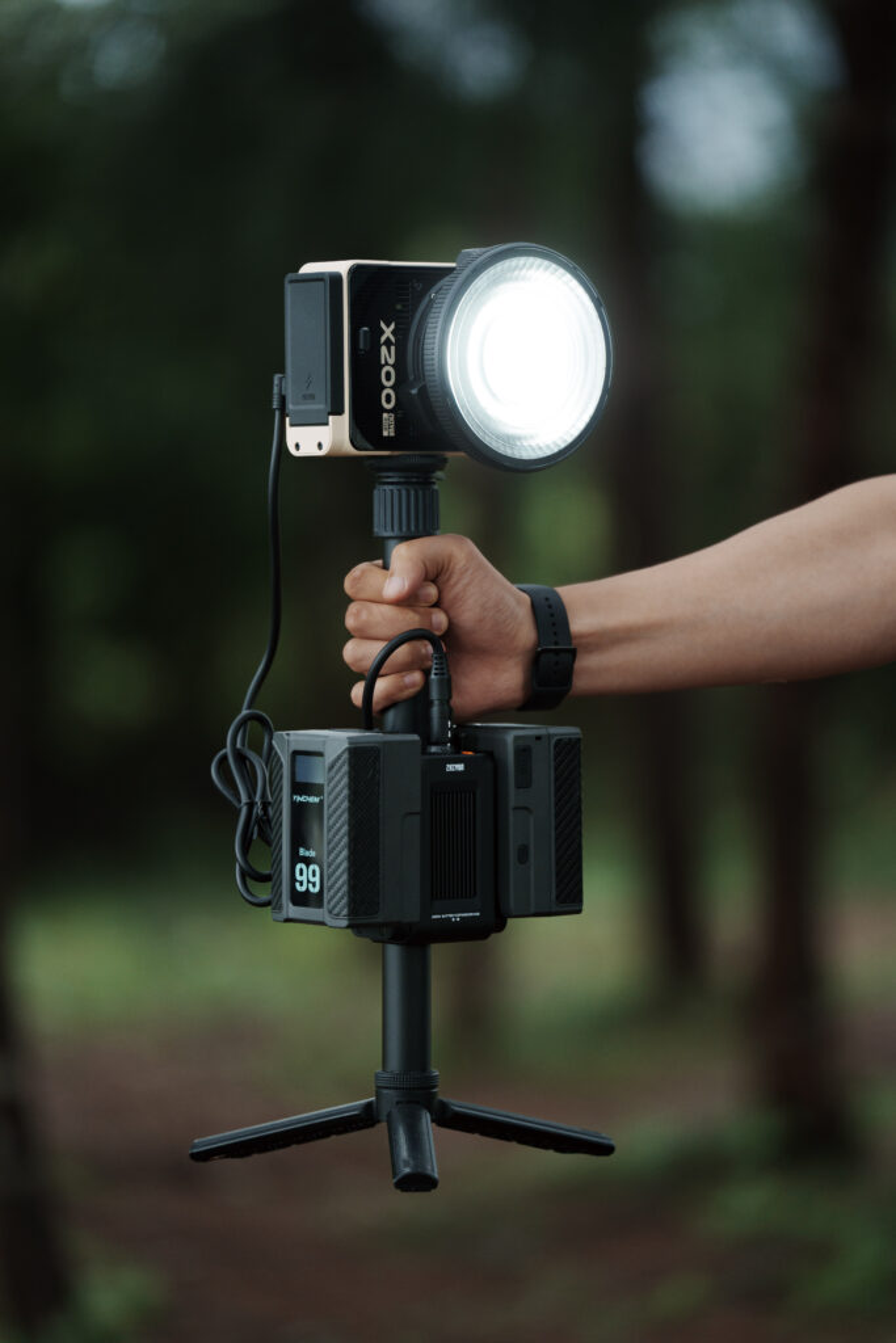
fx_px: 6643
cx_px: 448
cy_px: 672
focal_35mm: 178
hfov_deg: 7.7
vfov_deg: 11.5
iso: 500
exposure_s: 1/400
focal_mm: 178
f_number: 2.8
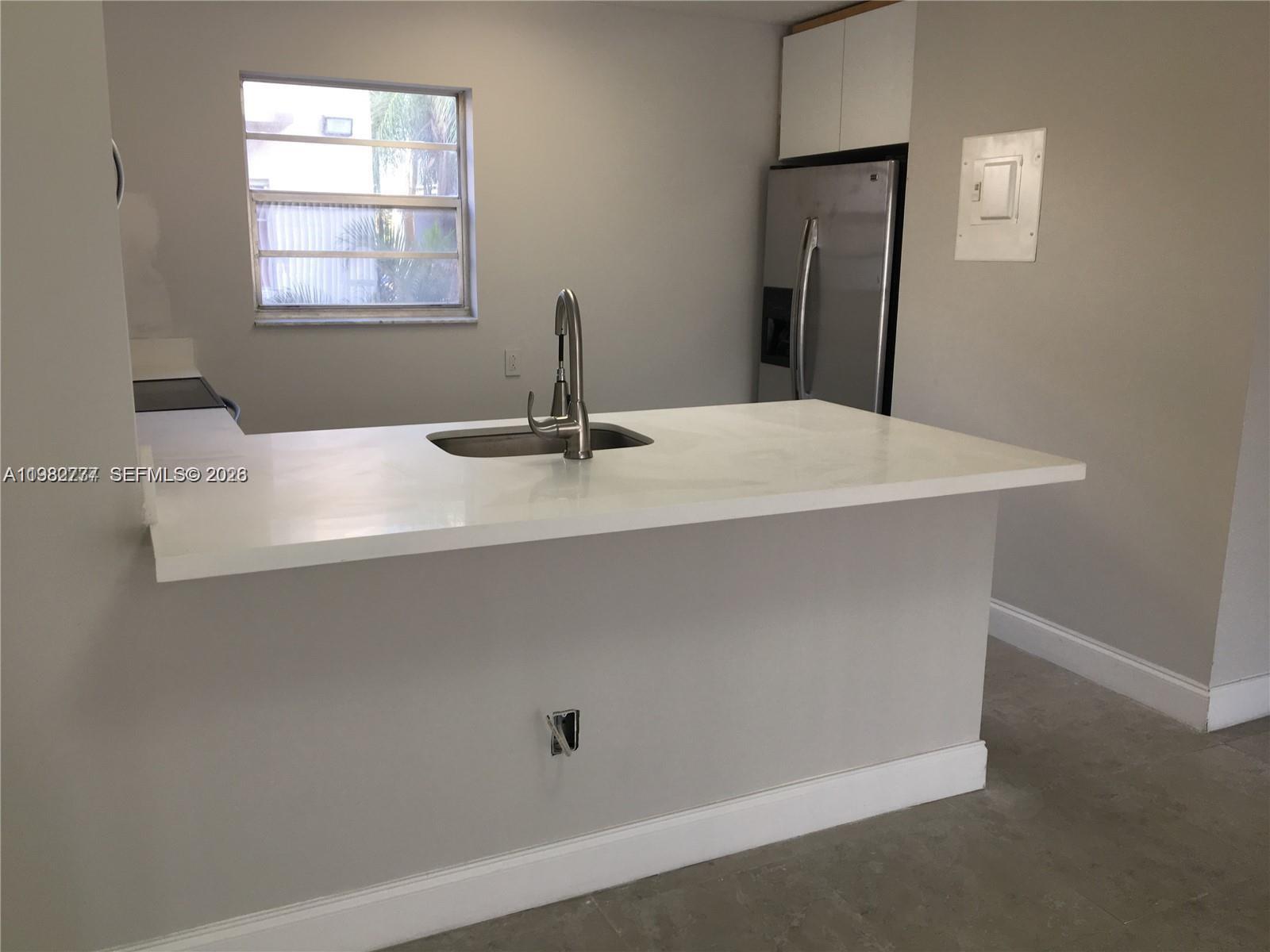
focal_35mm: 29
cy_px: 476
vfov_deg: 48.2
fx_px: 1064
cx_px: 635
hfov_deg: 61.7
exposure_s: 1/50
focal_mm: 4.15
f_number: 2.2
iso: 32
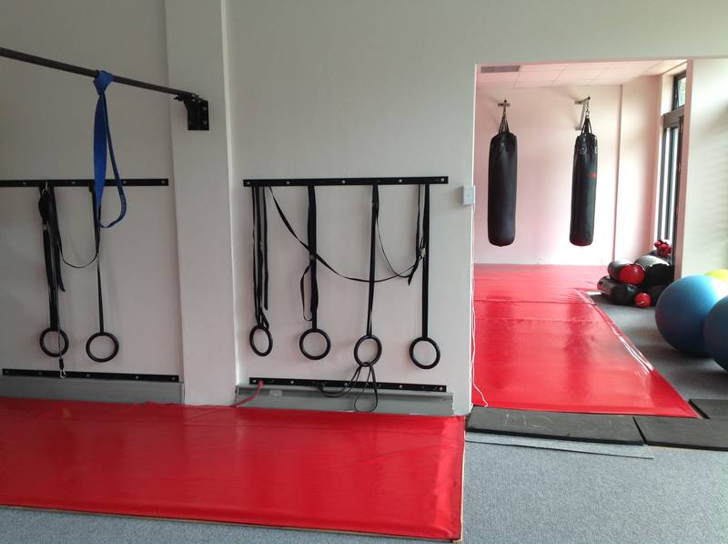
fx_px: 735
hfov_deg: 52.7
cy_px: 272
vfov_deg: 40.6
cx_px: 364
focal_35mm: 35
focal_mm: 4.28
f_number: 2.4
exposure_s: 1/60
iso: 50
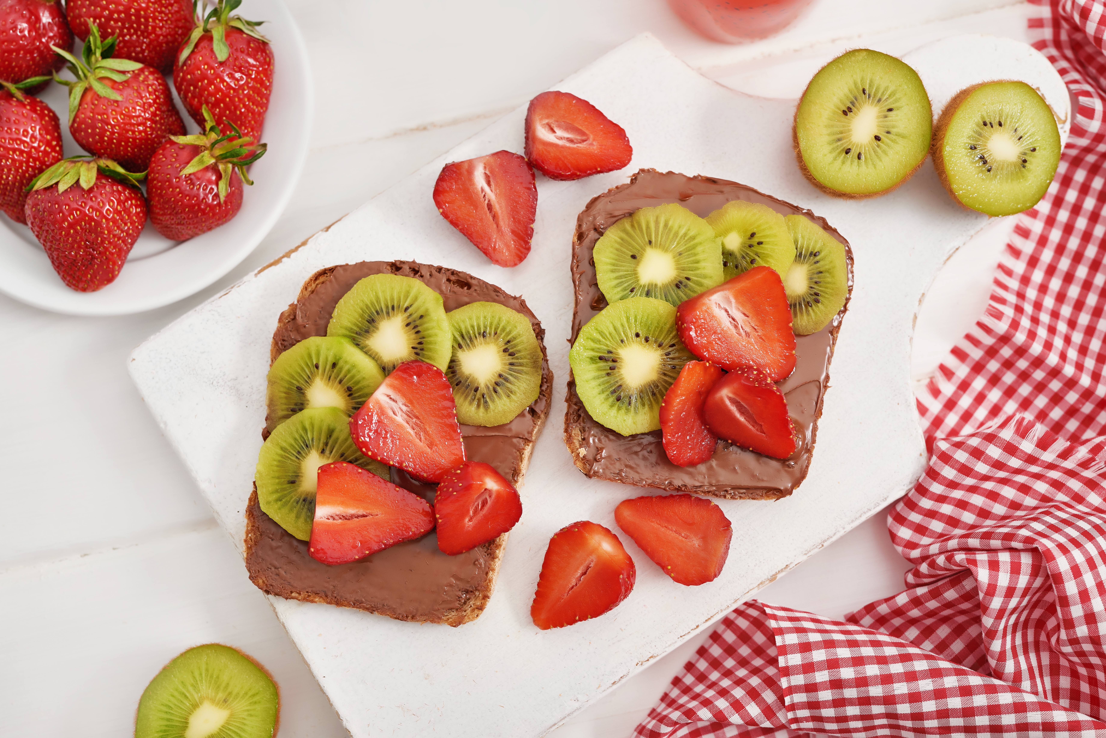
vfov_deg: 27.0
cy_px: 369
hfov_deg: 39.6
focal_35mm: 50
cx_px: 553
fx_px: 1537
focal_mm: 50
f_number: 5.6
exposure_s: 1/160
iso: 200
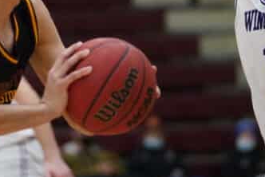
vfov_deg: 3.3
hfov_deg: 4.9
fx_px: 3065
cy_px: -37
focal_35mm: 416
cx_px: 4
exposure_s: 1/2000
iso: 10000
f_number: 2.8
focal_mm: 135
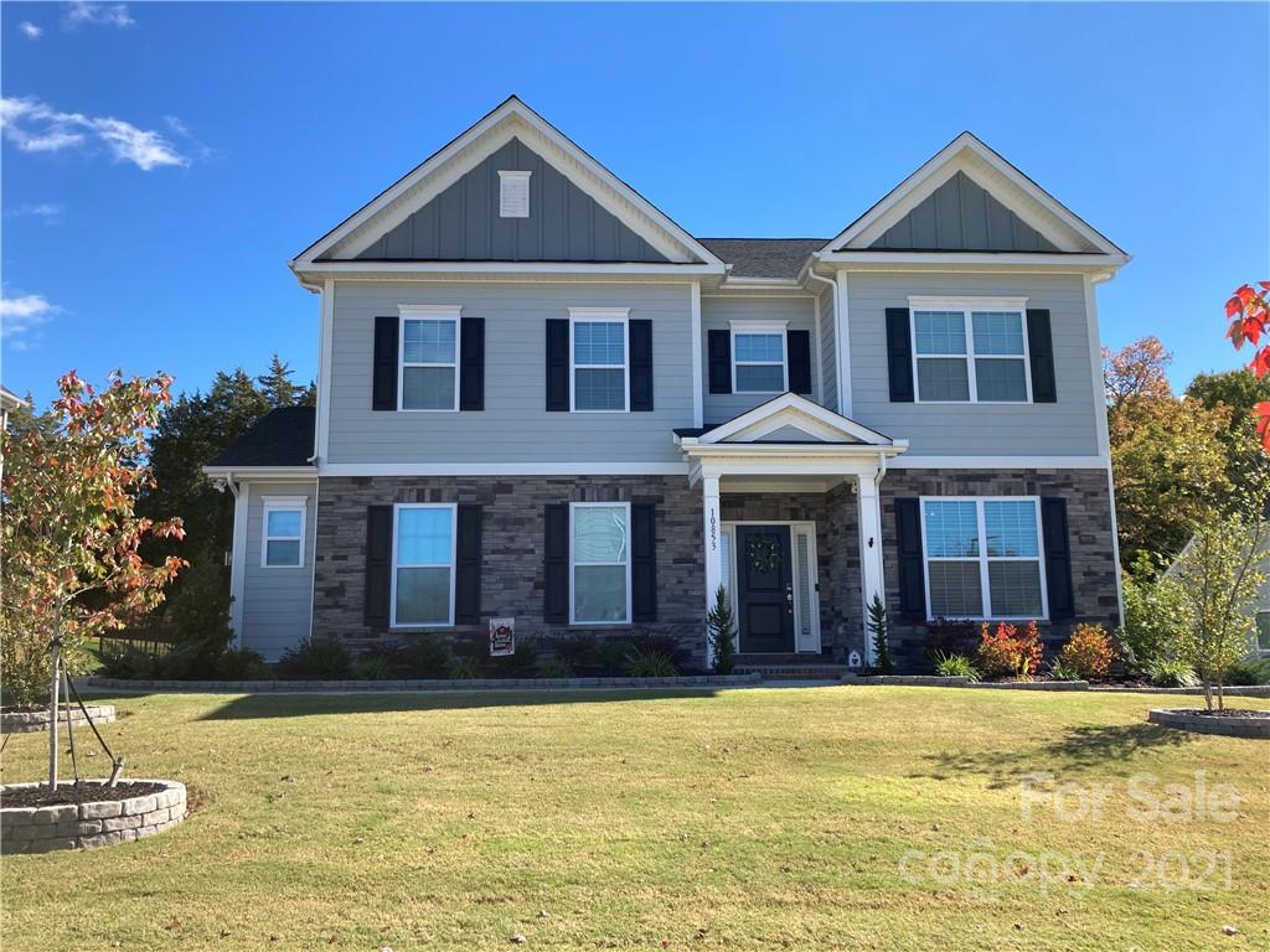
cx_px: 635
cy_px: 476
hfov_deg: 63.4
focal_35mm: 28
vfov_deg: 49.7
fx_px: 1027
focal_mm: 3.99
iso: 20
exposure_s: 1/1091
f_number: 1.8
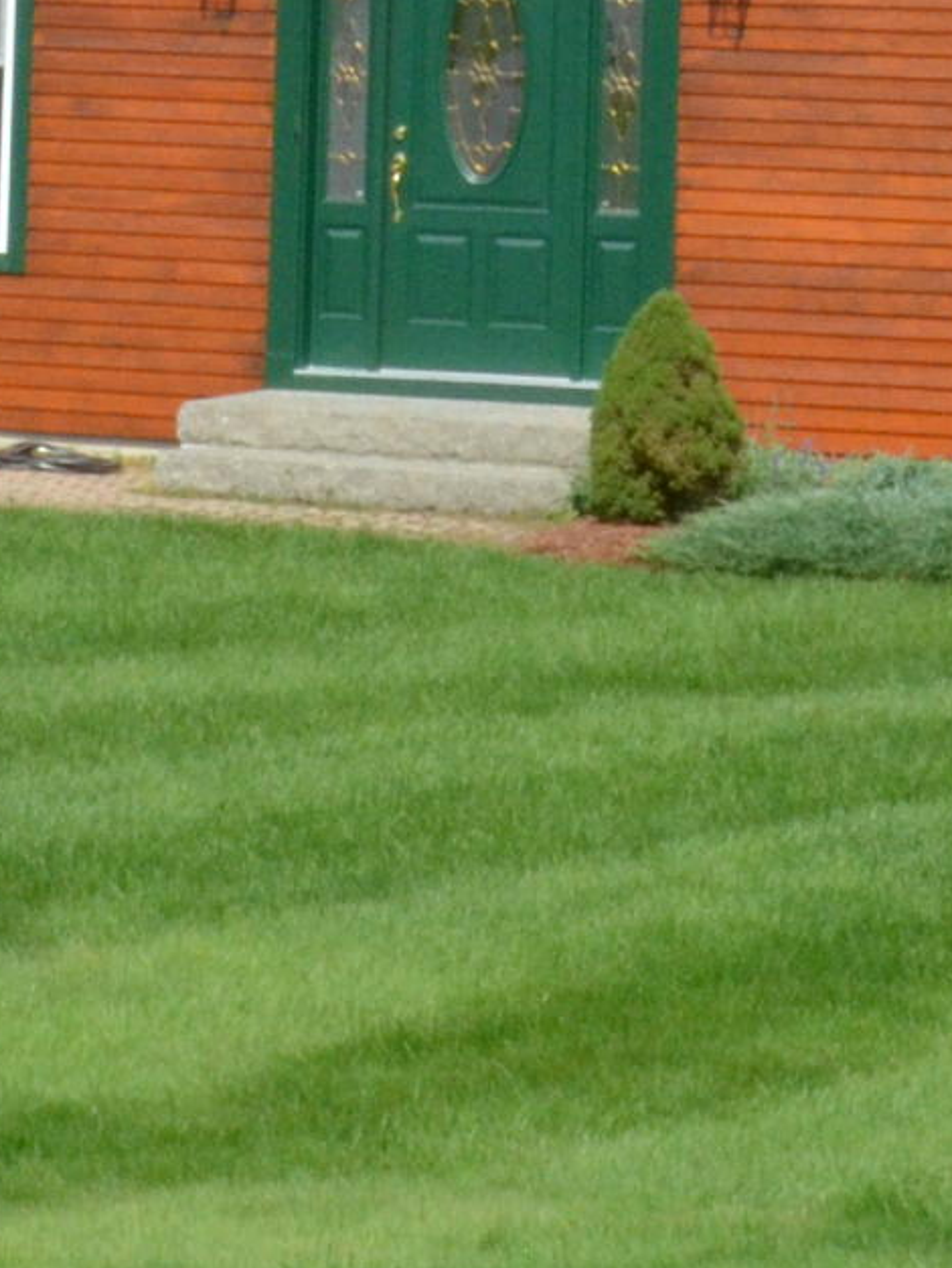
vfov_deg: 10.0
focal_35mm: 193
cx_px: 124
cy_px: -552
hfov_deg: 7.7
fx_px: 7072
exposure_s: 1/640
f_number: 22
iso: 2000
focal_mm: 28
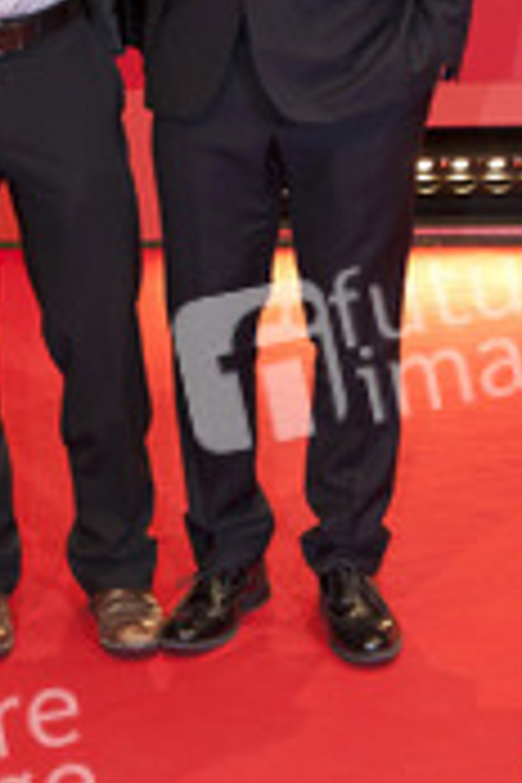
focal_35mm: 92
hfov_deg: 14.6
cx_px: -2
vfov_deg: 21.8
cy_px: 122
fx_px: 2001
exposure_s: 1/160
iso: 1000
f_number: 4.5
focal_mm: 40
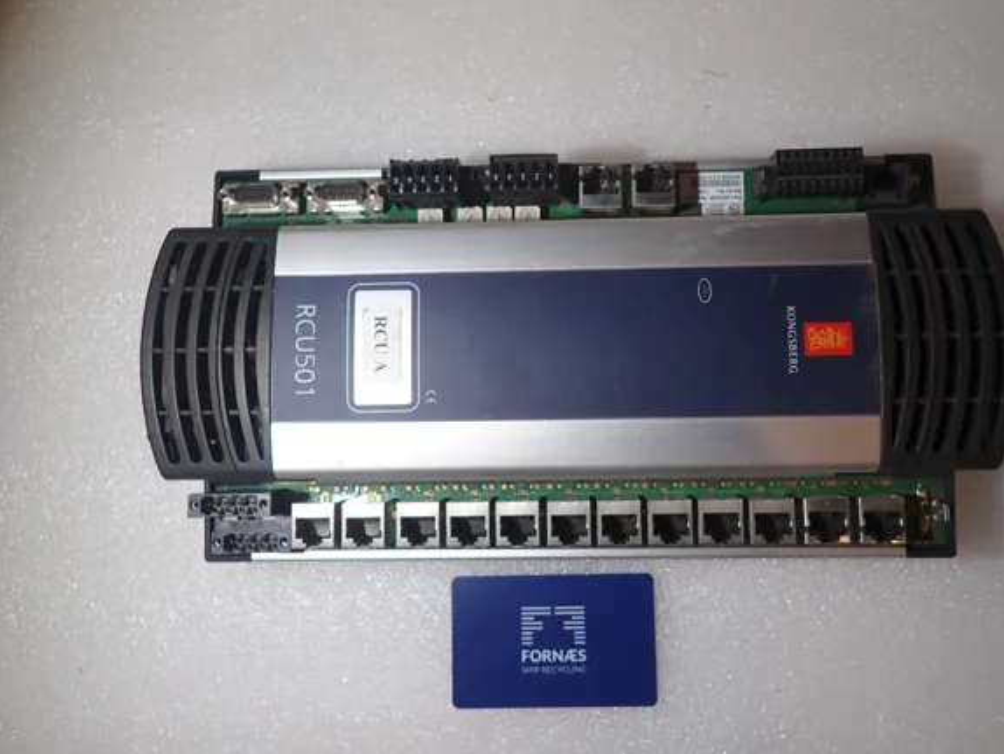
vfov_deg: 51.3
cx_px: 540
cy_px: 349
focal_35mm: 27
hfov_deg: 65.2
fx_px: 783
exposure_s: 1/250
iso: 100
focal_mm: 4.5
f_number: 2
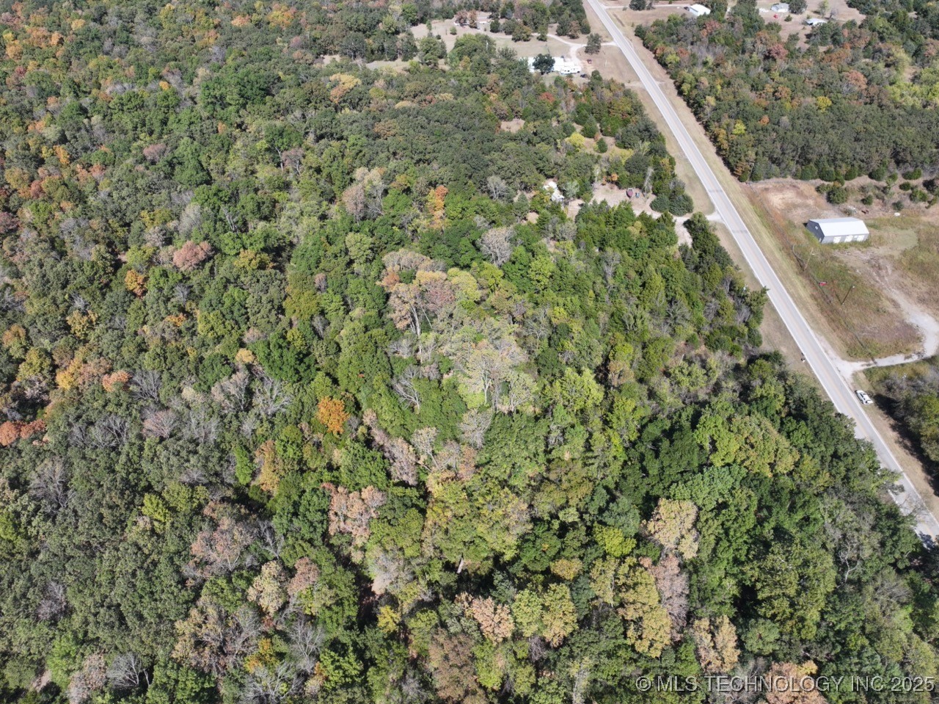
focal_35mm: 24
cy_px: 352
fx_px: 651
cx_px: 470
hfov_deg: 71.6
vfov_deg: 56.8
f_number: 2.8
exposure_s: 1/1600
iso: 100
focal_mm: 12.29
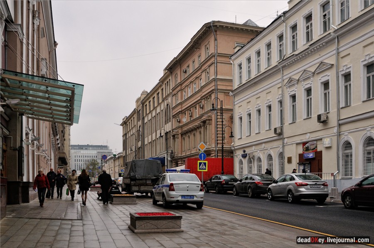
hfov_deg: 46.5
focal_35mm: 42
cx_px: 187
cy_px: 124
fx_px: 436
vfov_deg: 31.8
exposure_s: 1/200
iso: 400
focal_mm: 28
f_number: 7.1
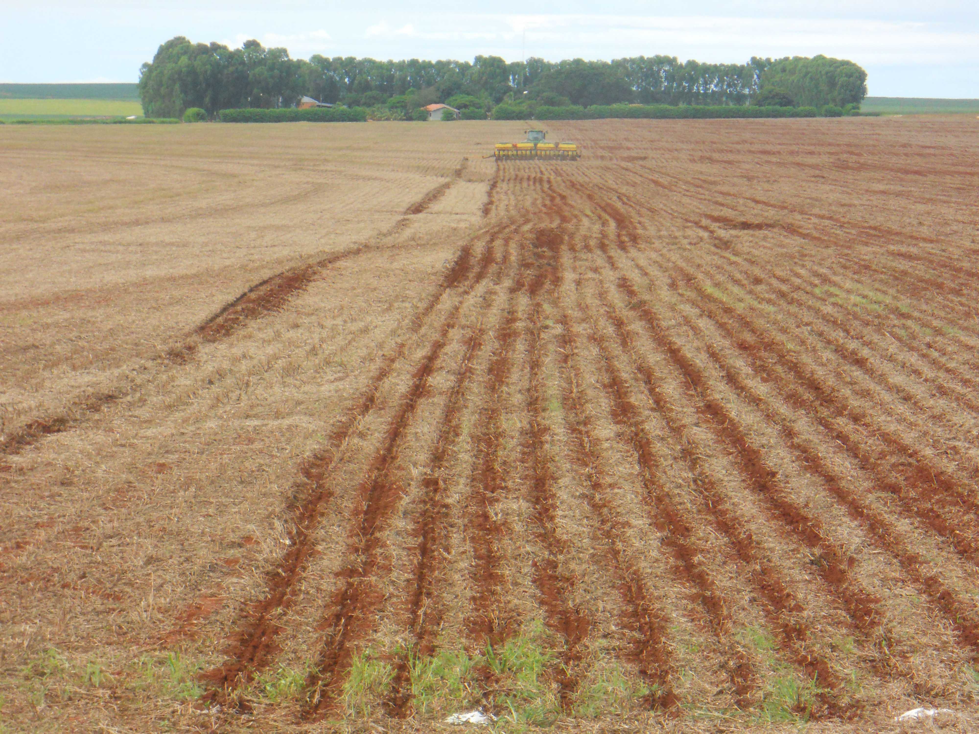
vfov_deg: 10.6
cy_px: 367
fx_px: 3959
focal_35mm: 140
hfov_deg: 14.1
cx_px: 490
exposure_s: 1/500
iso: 320
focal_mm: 25
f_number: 6.6
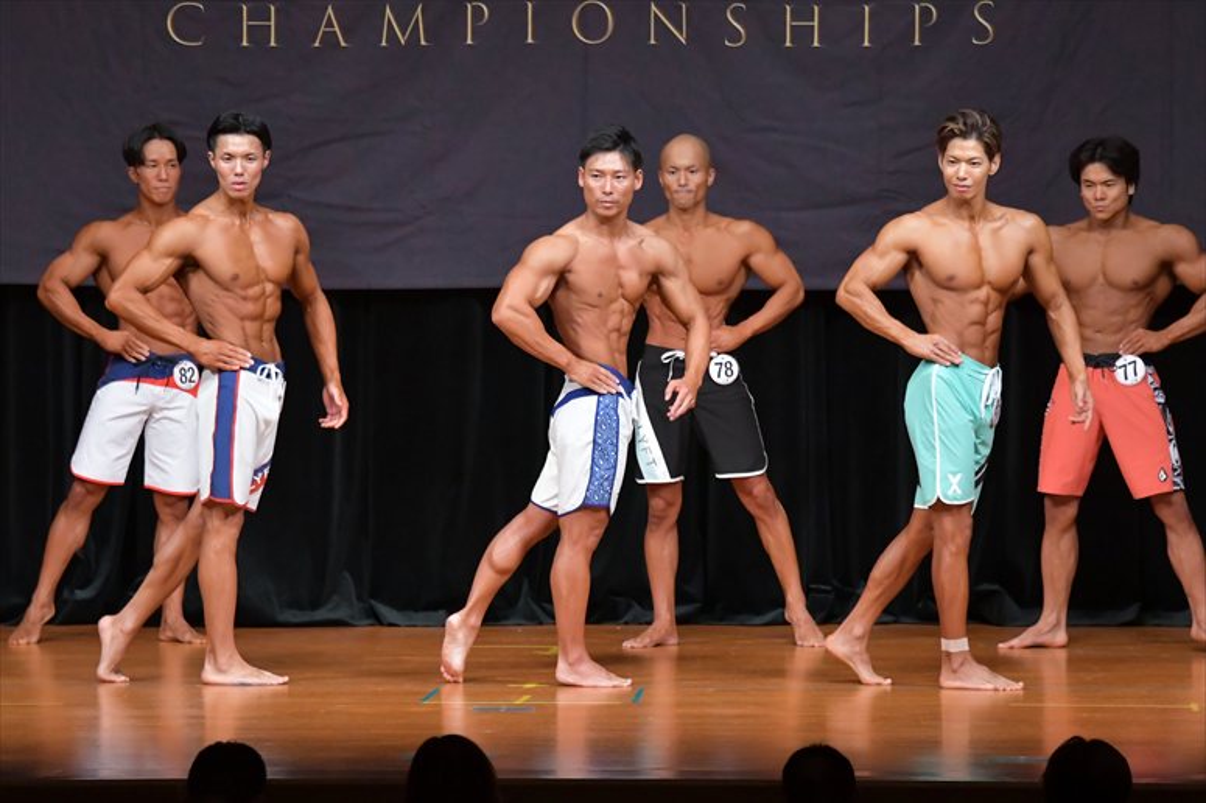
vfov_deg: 5.7
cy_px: 402
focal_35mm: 240
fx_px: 8036
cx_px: 603
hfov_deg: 8.6
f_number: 5.6
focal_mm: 160
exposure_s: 1/400
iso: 5000
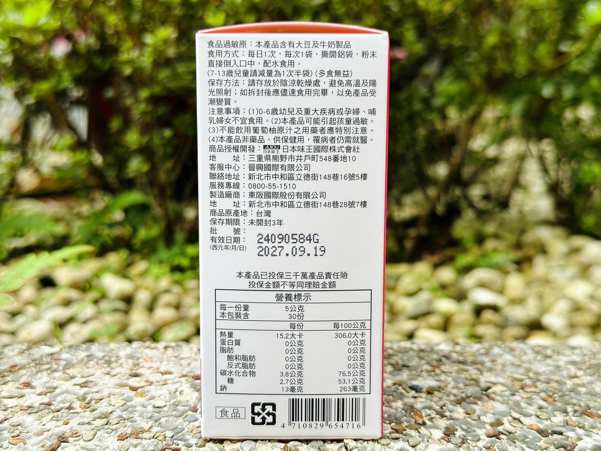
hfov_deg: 39.7
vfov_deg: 30.3
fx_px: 833
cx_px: 300
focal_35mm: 48
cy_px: 226
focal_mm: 6.86
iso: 50
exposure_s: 1/128
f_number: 1.78
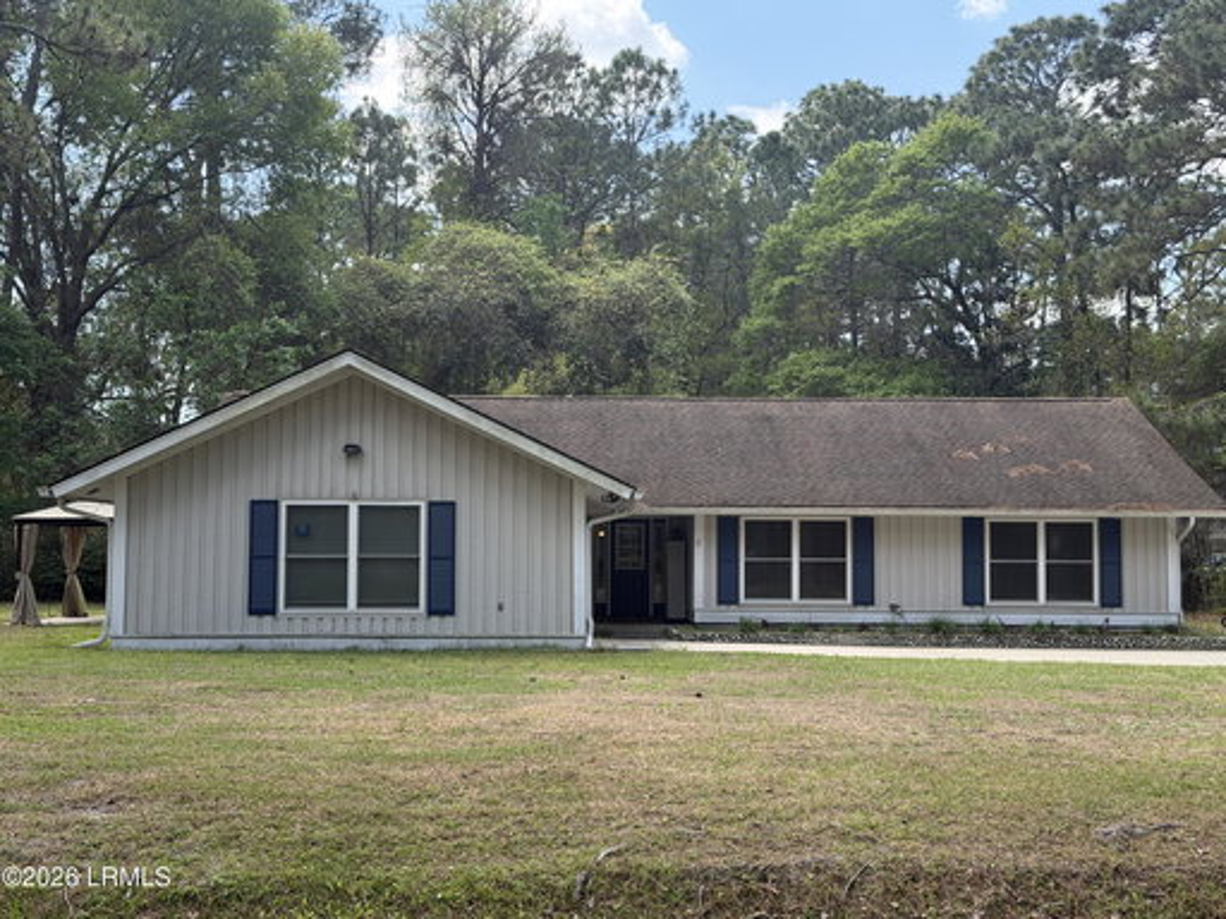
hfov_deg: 39.7
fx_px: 1700
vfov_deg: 30.3
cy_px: 460
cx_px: 613
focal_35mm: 48
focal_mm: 6.76
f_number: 1.78
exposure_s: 1/1203
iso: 100
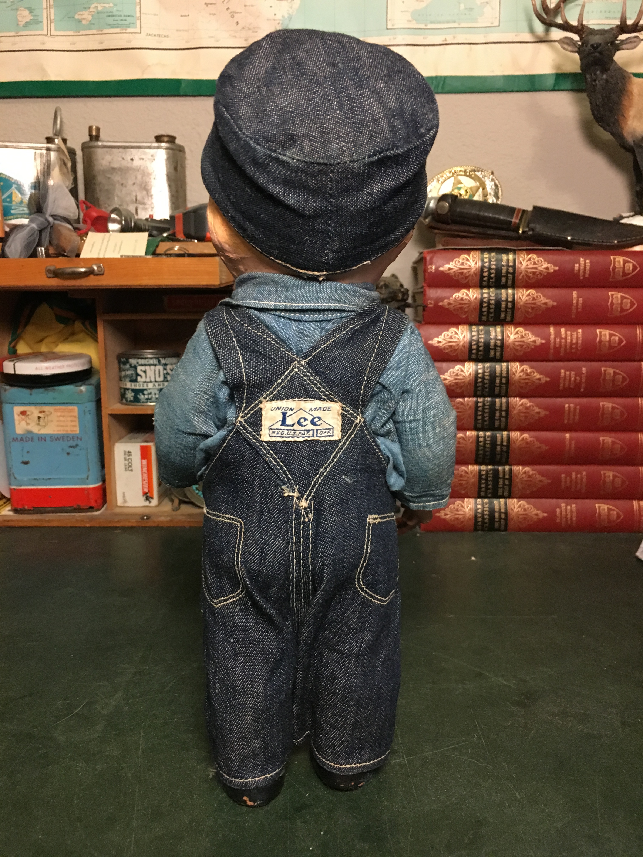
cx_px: 322
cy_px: 428
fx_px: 718
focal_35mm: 29
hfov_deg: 48.2
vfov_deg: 61.7
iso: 200
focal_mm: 4.15
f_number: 2.2
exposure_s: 1/15
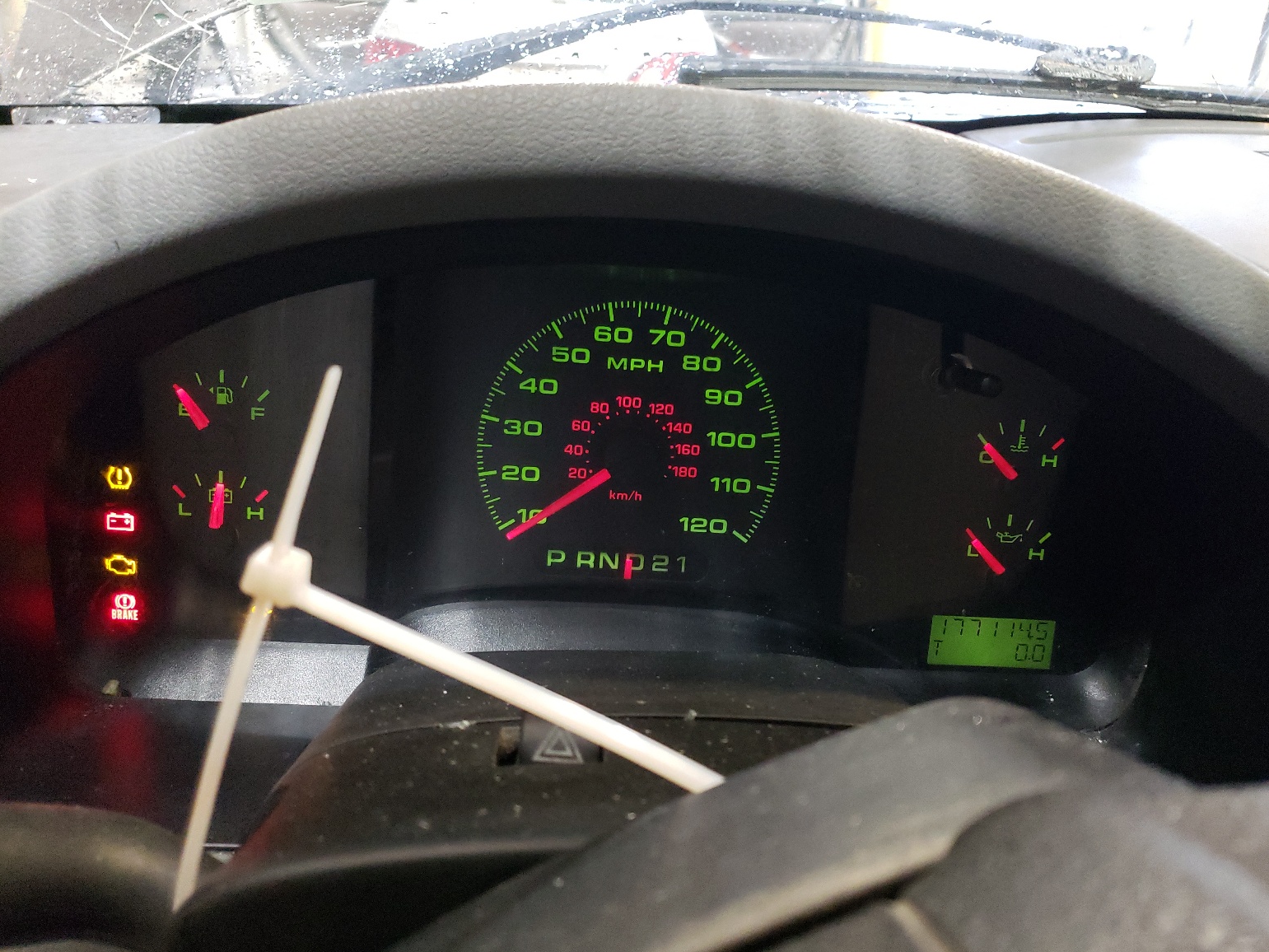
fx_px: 990
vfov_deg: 51.4
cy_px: 465
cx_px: 655
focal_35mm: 27
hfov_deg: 65.3
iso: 414
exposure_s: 1/24
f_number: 1.5
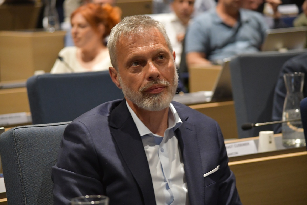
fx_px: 1177
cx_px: 154
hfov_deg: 14.9
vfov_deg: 9.9
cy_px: 102
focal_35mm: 138
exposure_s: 1/100
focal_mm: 92
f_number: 4.5
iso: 3200
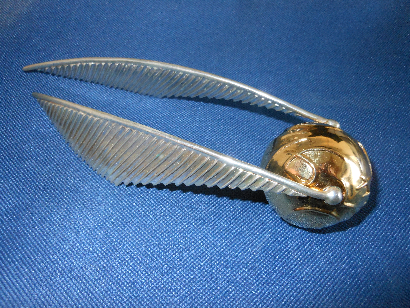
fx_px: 332
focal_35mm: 28
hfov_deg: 63.4
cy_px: 154
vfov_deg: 49.7
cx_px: 205
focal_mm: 5
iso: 400
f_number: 10.4
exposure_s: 1/1.3
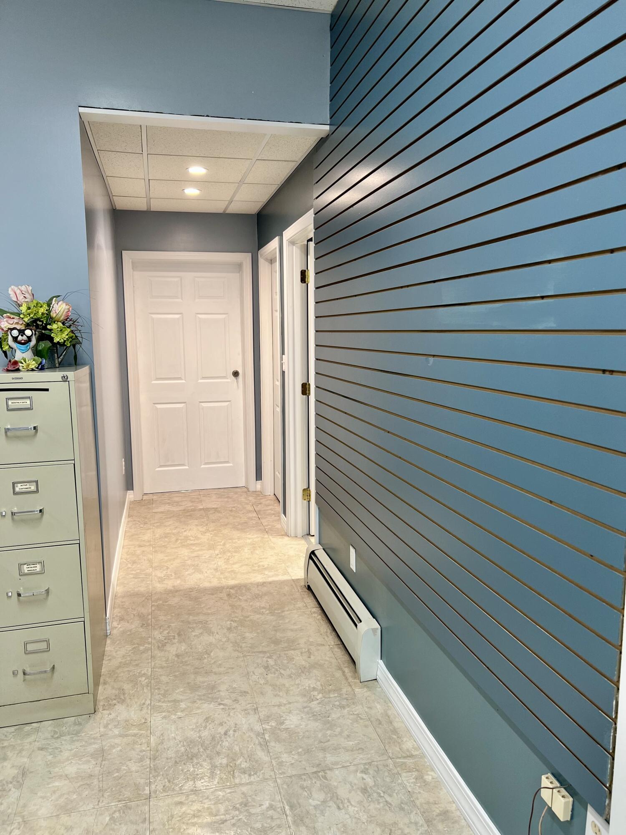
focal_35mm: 26
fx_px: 627
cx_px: 313
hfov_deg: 53.1
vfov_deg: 67.3
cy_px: 418
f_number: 1.5
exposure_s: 1/60
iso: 64
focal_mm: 5.7
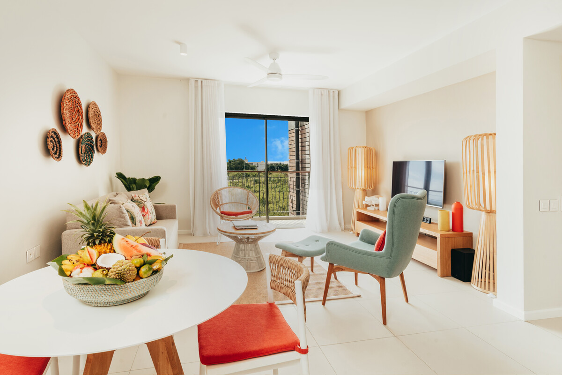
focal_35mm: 19
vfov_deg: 64.6
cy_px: 188
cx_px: 281
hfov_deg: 86.9
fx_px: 297
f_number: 11
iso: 640
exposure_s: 1/1250
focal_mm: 19
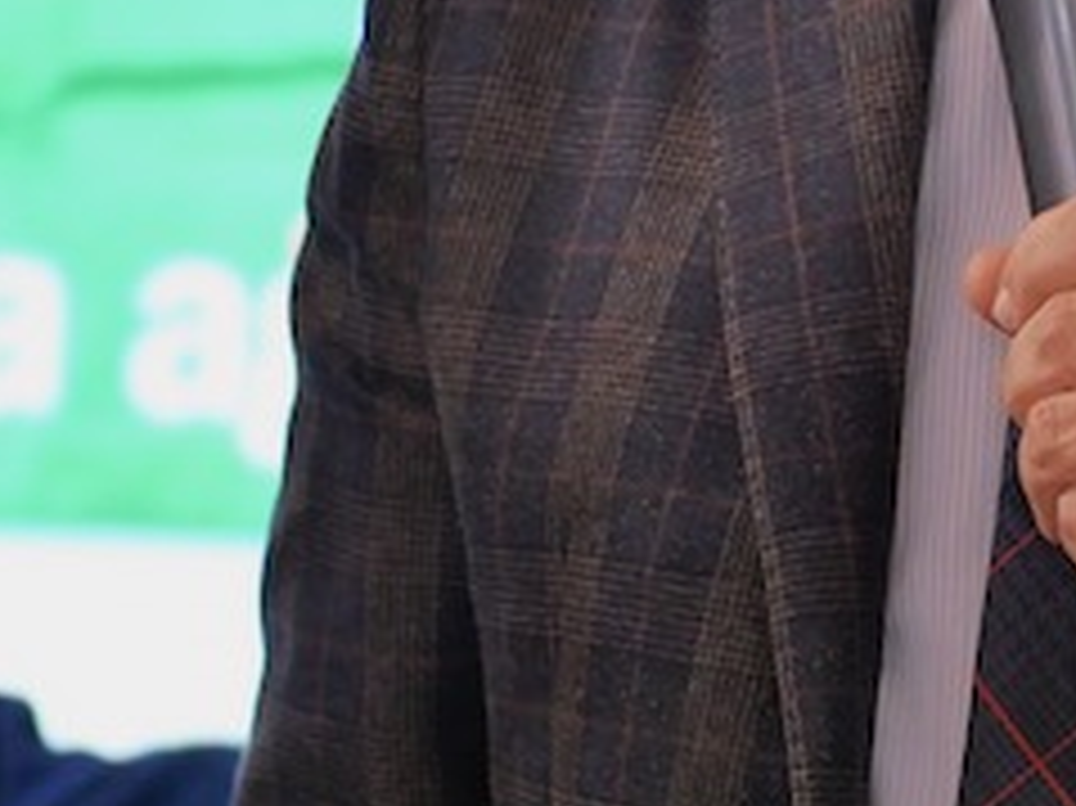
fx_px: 7270
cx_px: 1220
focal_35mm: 234
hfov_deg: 8.4
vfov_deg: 6.3
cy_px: -203
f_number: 1.2
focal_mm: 43
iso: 800
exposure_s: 1/125
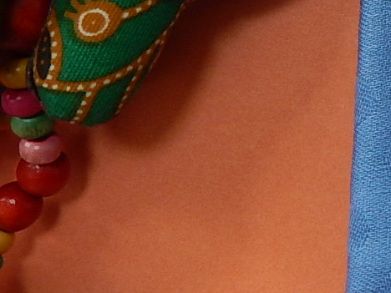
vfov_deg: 17.6
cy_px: 9
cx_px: 513
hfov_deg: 21.5
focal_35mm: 82
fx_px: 926
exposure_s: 1/30
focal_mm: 4.3
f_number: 2.8
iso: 160
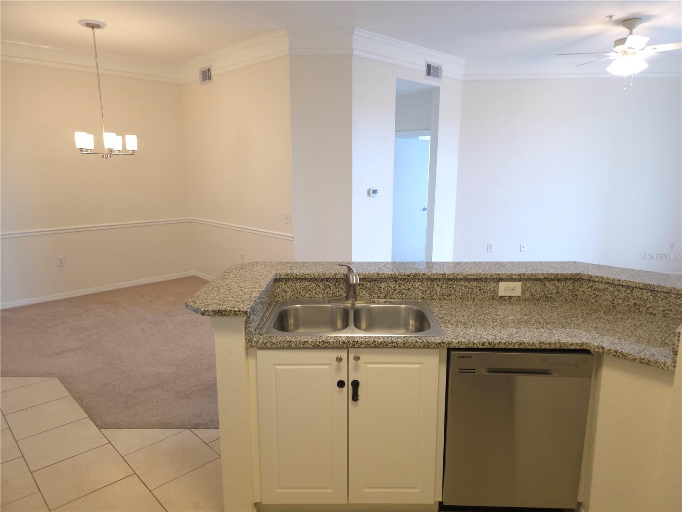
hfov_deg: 73.9
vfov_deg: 58.9
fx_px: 453
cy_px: 256
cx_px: 341
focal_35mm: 23
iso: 125
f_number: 1.7
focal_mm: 6.3
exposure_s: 1/60
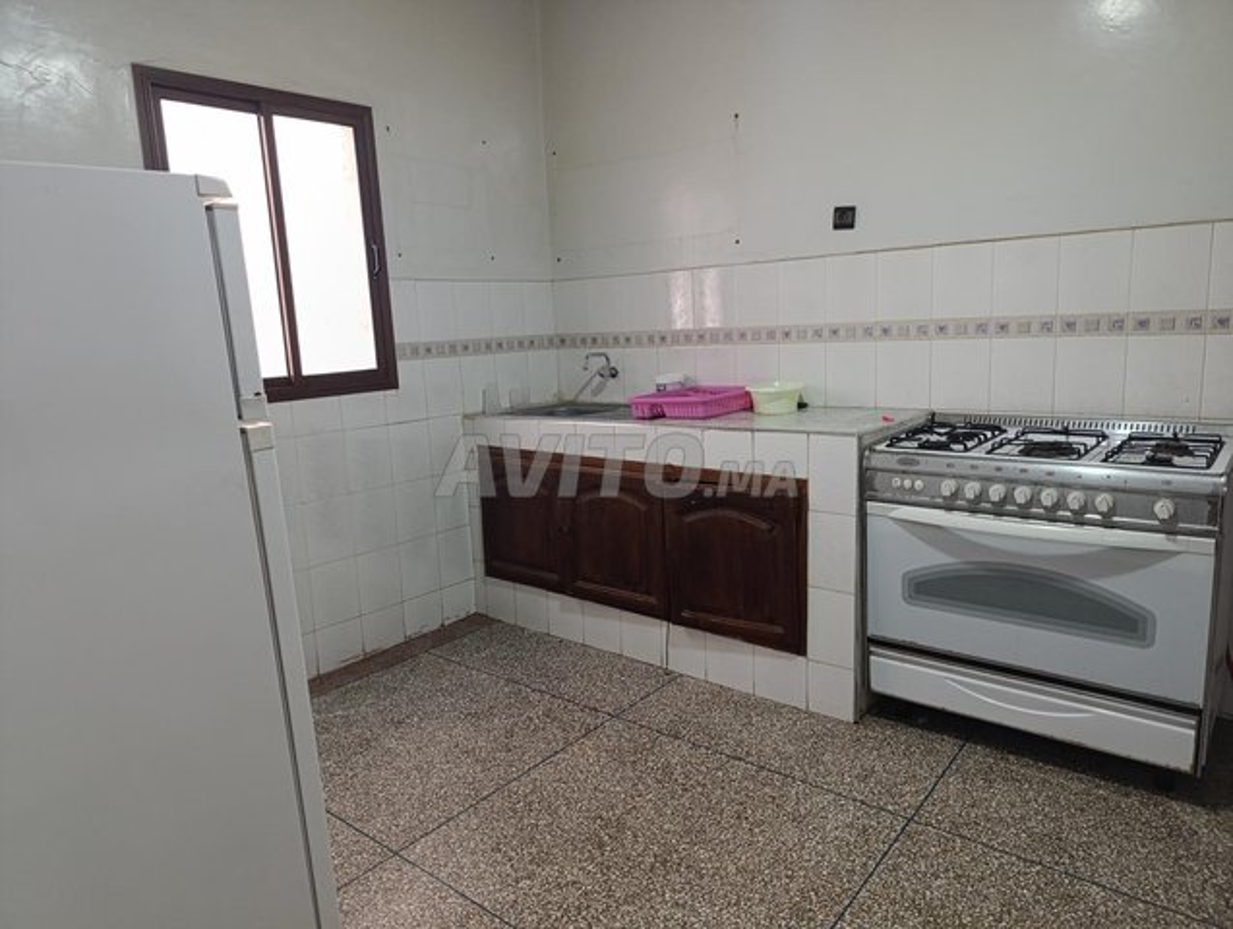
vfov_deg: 59.0
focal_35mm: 23
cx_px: 616
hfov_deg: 73.8
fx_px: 821
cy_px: 464
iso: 1000
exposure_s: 1/50
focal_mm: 6.14
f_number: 1.6
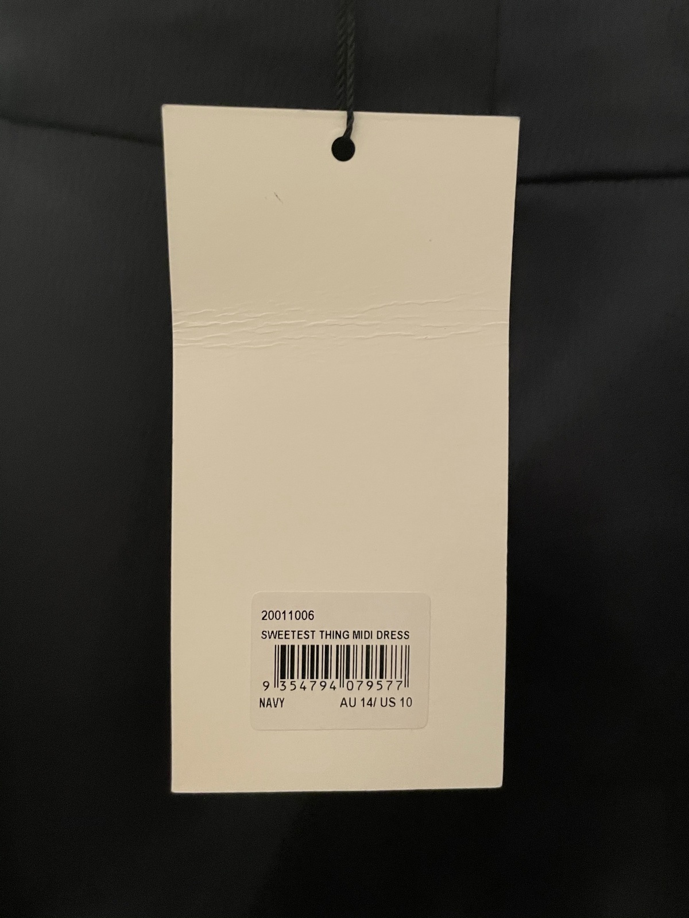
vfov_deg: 67.3
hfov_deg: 53.1
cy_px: 459
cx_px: 344
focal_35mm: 26
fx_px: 690
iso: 500
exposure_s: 1/25
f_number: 1.6
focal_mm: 4.2
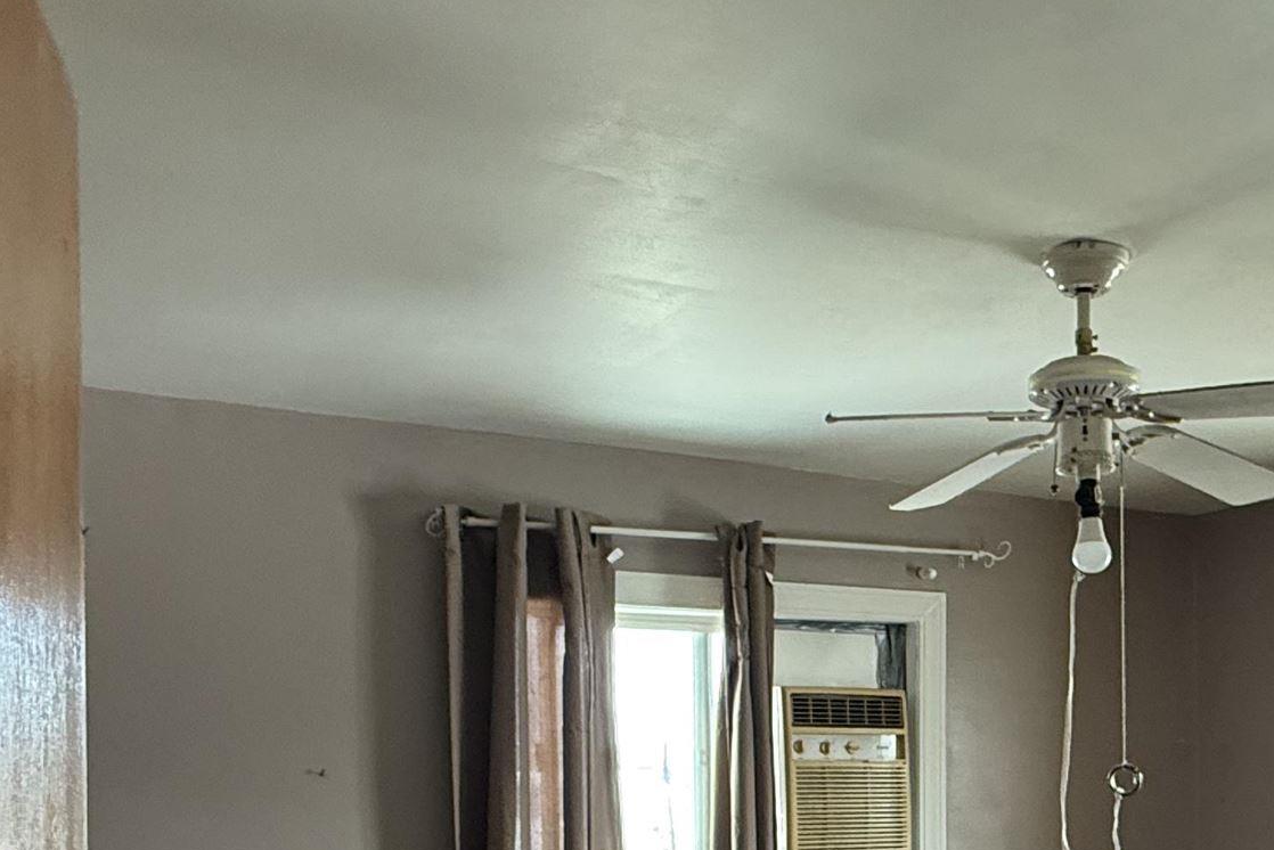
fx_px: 1416
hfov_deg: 47.3
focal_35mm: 40
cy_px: 811
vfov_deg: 31.4
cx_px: 892
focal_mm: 2.22
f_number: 2.2
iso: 250
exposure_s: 1/99
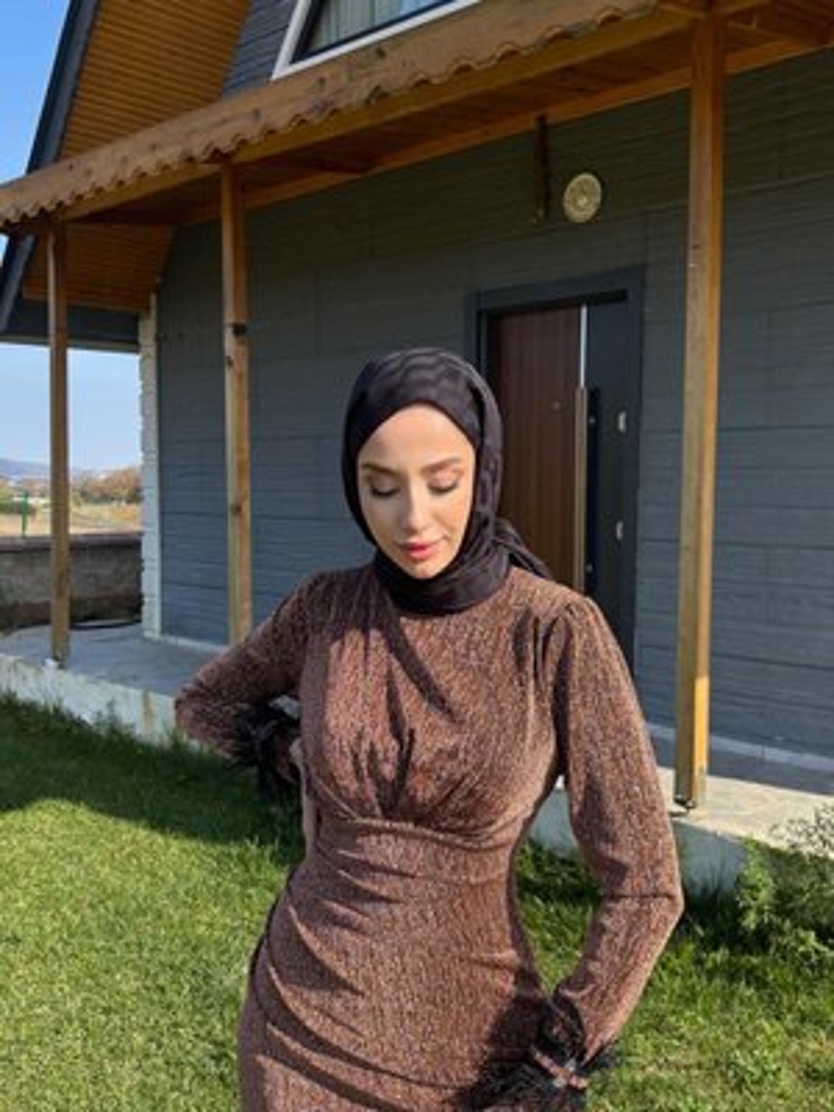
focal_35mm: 26
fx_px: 835
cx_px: 417
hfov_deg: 53.1
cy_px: 556
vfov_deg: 67.3
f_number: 1.6
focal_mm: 5.96
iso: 50
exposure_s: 1/2193
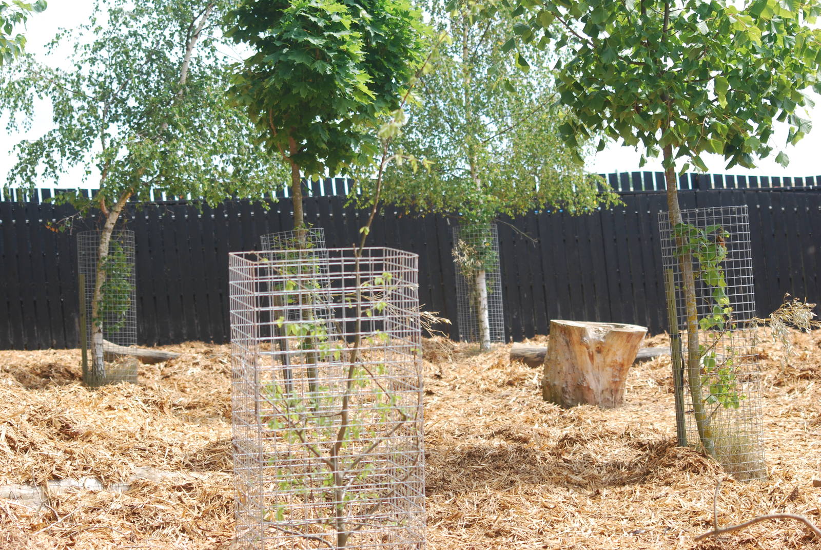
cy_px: 275
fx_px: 2397
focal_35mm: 105
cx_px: 410
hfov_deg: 19.4
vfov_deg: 13.1
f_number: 5.6
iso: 200
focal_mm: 70
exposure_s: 1/500
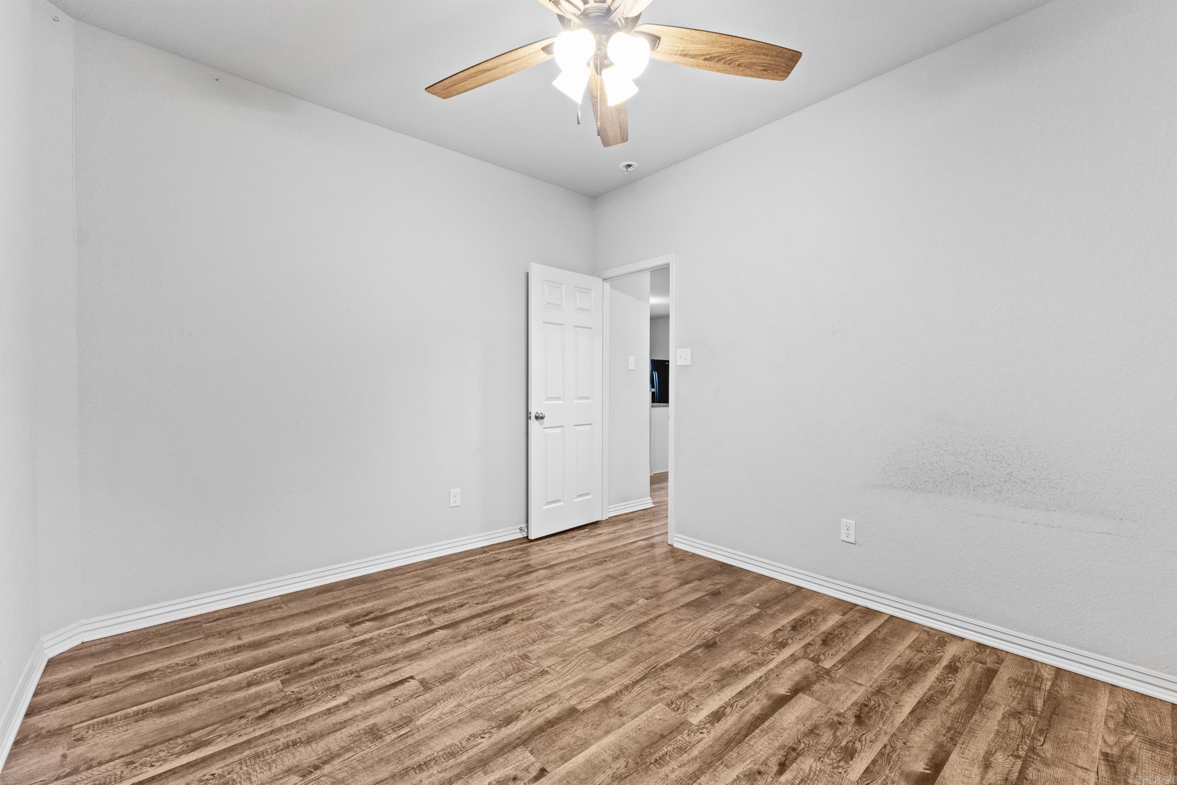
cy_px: 392
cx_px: 588
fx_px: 490
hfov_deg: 100.4
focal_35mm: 15
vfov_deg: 77.3
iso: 400
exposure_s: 1.3
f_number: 9
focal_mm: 10
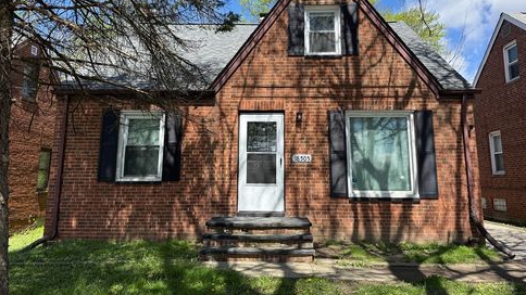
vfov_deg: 42.5
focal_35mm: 27
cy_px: 110
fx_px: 376
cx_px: 267
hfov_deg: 69.9
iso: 100
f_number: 1.78
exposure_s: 1/2525
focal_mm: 6.76
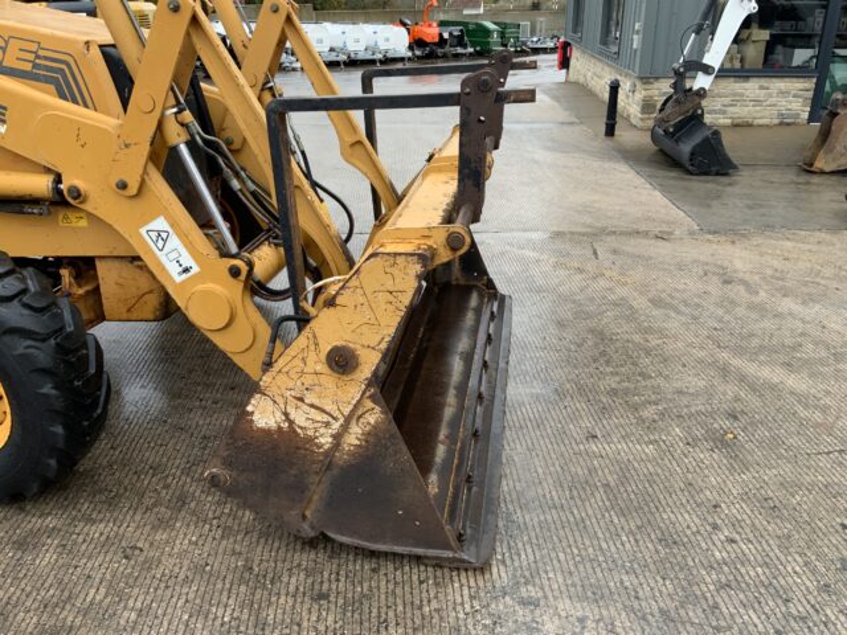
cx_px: 424
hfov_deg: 61.7
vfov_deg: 48.2
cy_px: 318
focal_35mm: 29
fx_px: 710
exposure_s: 1/122
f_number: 1.8
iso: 40
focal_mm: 3
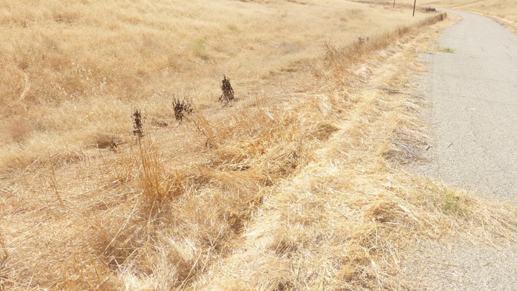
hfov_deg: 60.5
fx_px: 439
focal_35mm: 32
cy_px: 94
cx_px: 204
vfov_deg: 36.3
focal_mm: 4.3
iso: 100
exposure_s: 1/640
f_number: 4
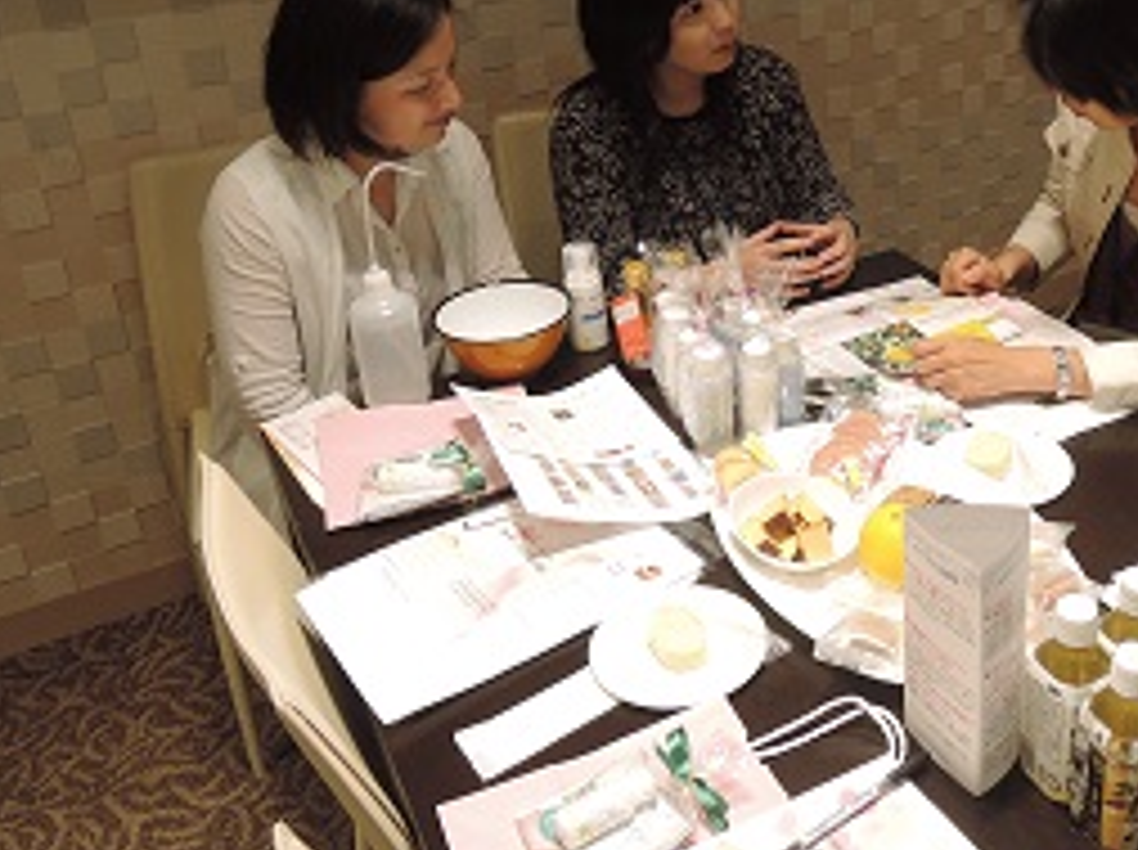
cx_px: 778
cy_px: 234
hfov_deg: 48.0
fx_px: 1247
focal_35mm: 38
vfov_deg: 36.9
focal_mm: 5.1
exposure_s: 1/30
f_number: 2.8
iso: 80
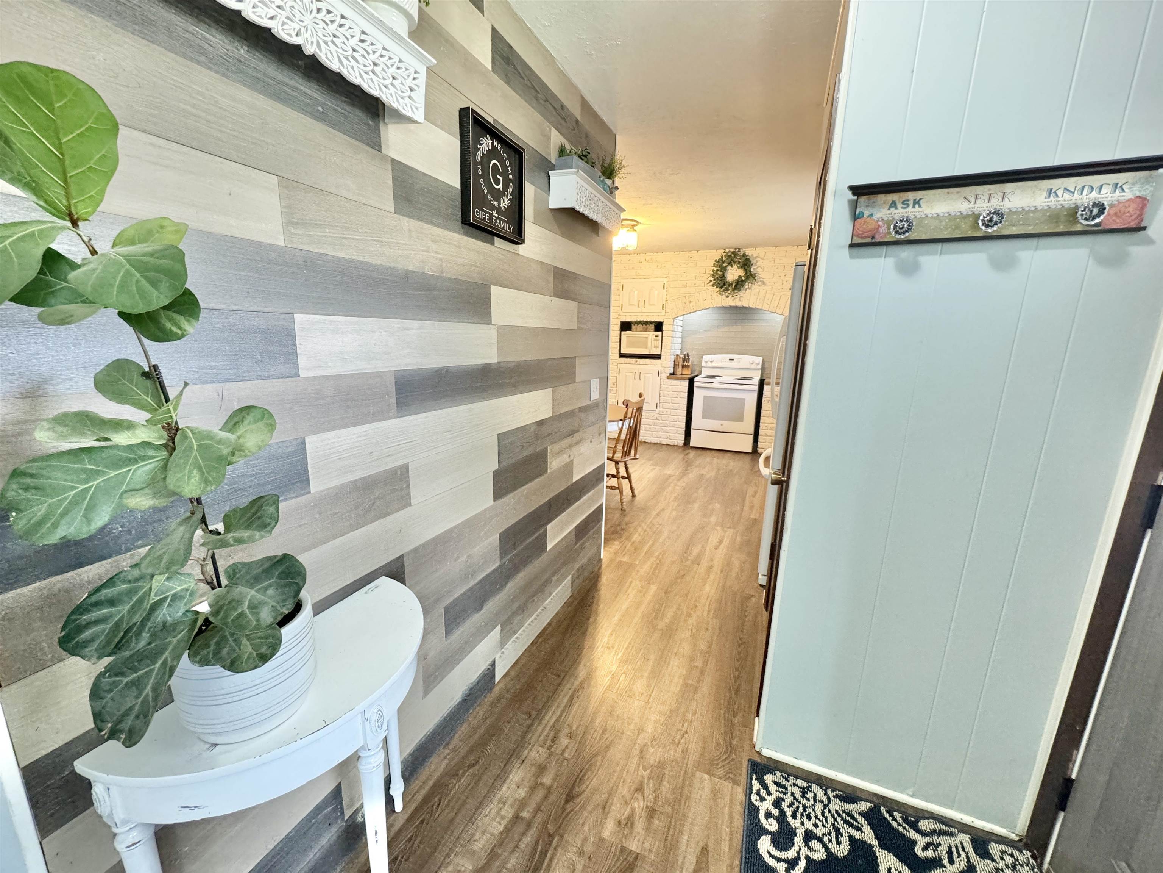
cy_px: 436
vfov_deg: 85.7
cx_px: 582
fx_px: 470
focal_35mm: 14
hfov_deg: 102.1
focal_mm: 2.22
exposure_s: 1/60
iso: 320
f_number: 2.2
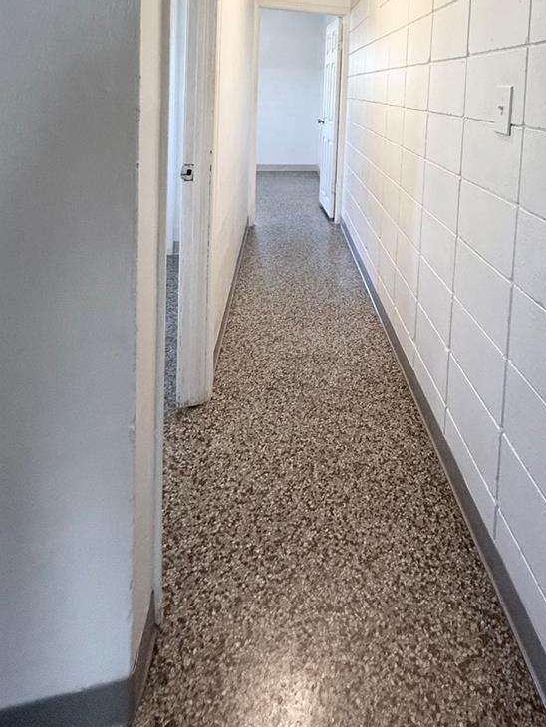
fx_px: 483
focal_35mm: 23
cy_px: 130
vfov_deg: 66.1
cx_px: 416
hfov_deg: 55.7
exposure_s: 1/120
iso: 250
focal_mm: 2.22
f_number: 2.2
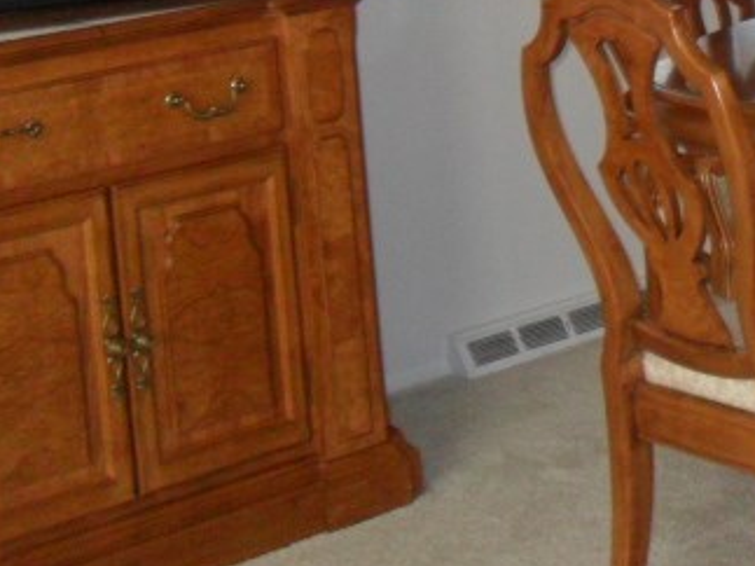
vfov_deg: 12.8
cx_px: 1117
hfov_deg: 16.3
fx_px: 2420
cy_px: -208
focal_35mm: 111
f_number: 3
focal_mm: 6.3
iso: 200
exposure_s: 1/45
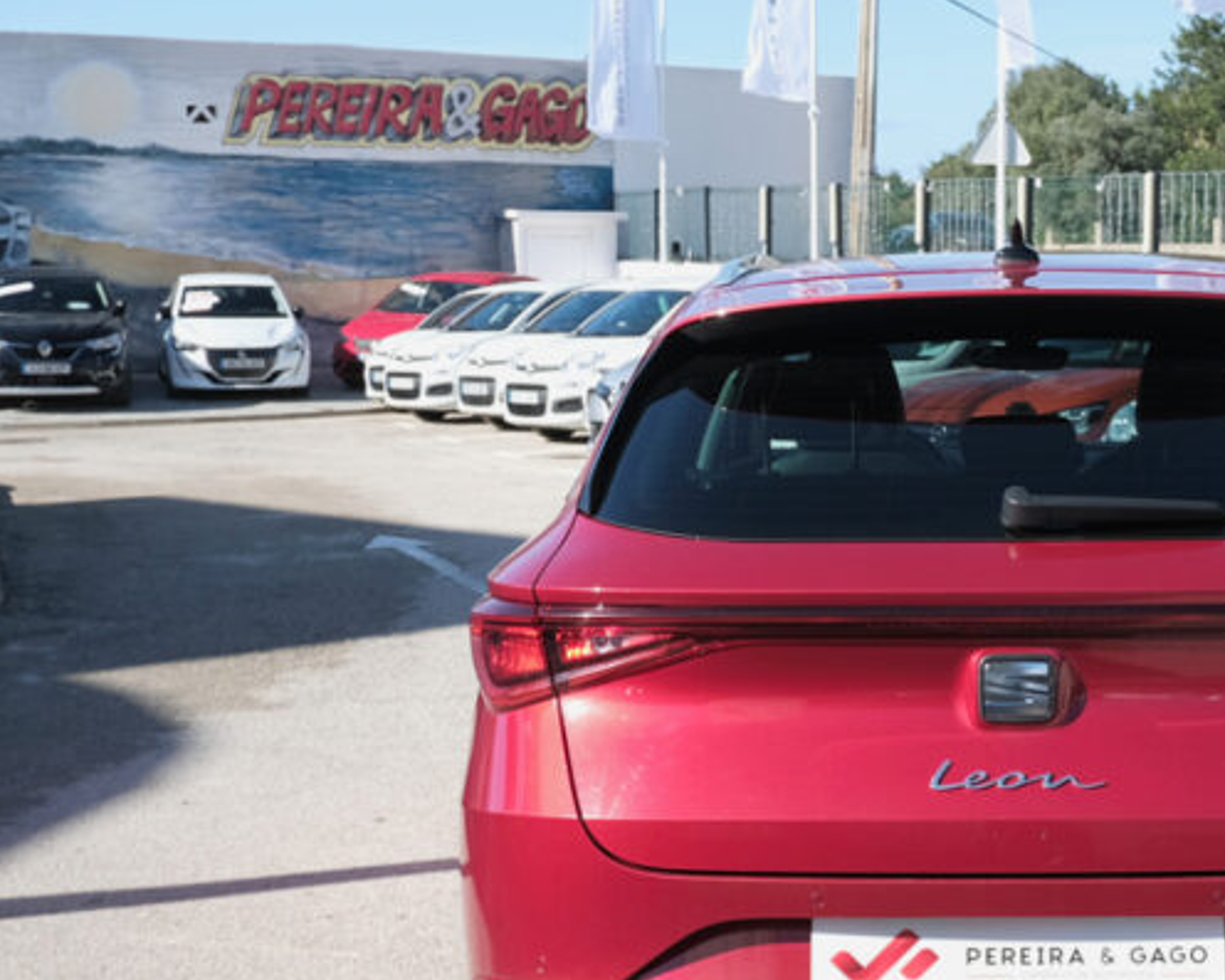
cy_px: 660
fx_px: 2248
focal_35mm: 62
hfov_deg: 29.8
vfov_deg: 24.5
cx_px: 985
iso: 160
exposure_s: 1/160
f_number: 9
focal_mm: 21.5
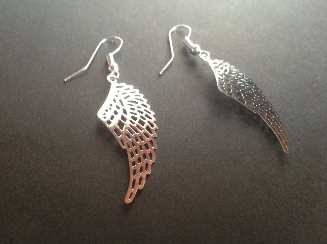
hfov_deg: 52.7
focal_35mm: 35
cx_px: 164
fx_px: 330
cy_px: 122
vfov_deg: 40.6
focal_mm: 4.28
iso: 500
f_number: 2.4
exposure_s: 1/15
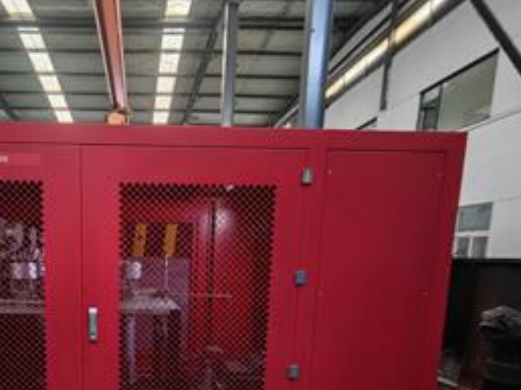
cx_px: 140
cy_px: 289
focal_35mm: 21
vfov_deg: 60.2
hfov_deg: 74.3
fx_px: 316
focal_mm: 1.95
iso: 100
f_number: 2.2
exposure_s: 1/33.3
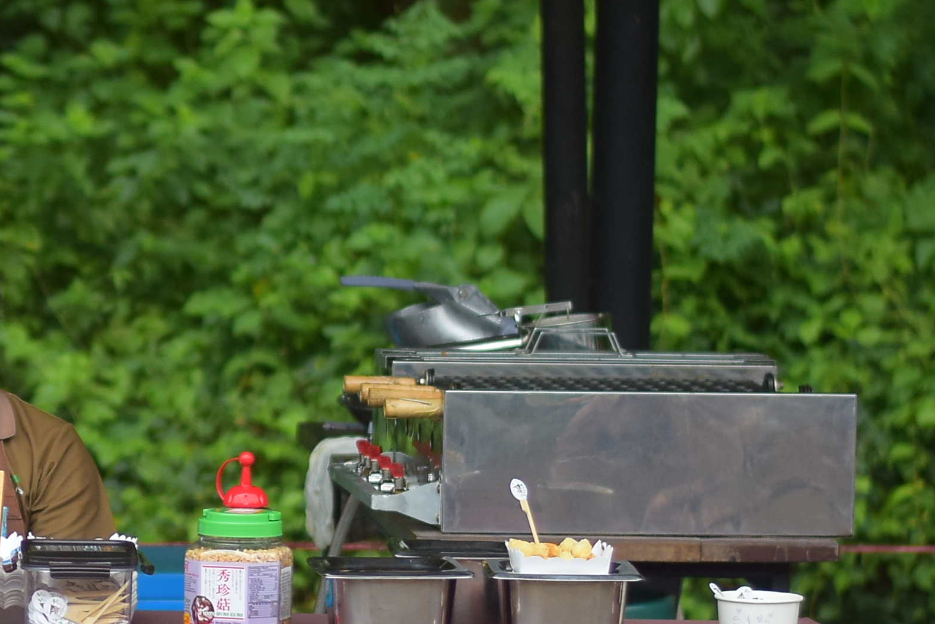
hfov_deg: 9.5
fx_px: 5558
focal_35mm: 214
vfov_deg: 6.4
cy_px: 461
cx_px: -155
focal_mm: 50
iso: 400
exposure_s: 1/2000
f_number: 1.8
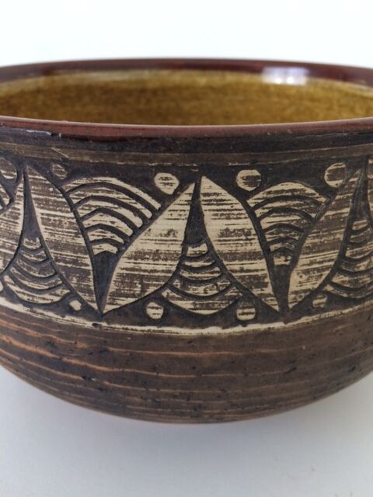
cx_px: 186
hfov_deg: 48.2
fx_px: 417
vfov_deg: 61.7
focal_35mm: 29
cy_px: 248
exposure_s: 1/33
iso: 160
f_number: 2.2
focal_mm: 4.15
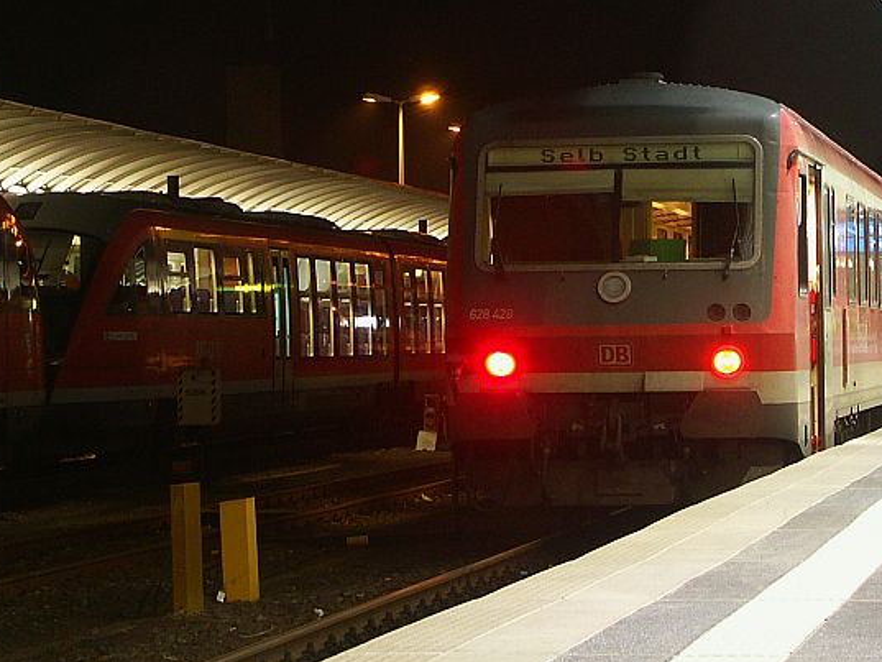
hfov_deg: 13.8
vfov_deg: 10.4
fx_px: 3644
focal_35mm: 143
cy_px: 287
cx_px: 554
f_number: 5
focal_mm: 19.29
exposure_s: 1.6
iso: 100
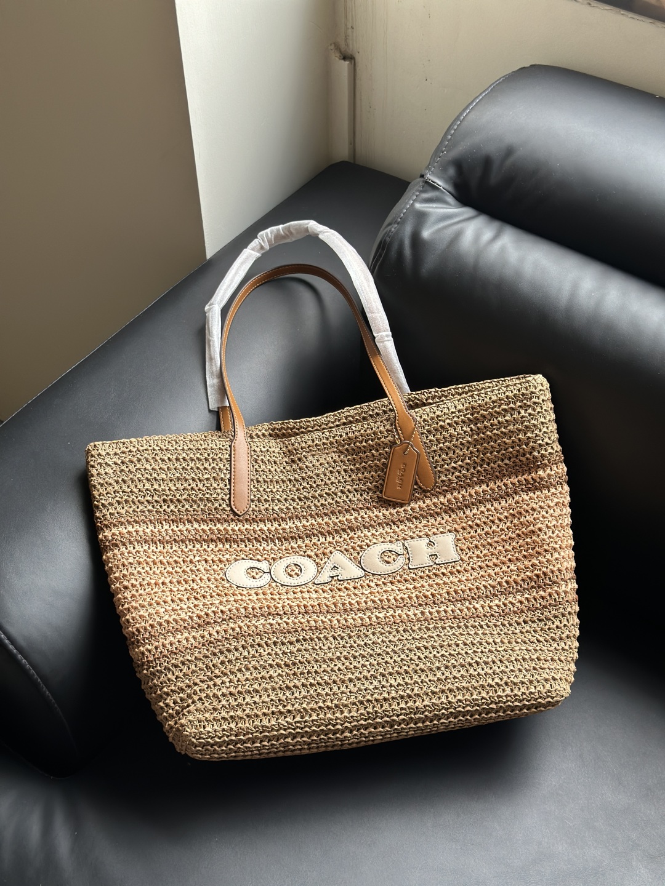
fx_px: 1229
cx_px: 332
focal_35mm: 48
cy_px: 443
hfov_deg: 30.3
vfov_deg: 39.7
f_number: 1.78
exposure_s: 1/121
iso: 100
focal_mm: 6.86
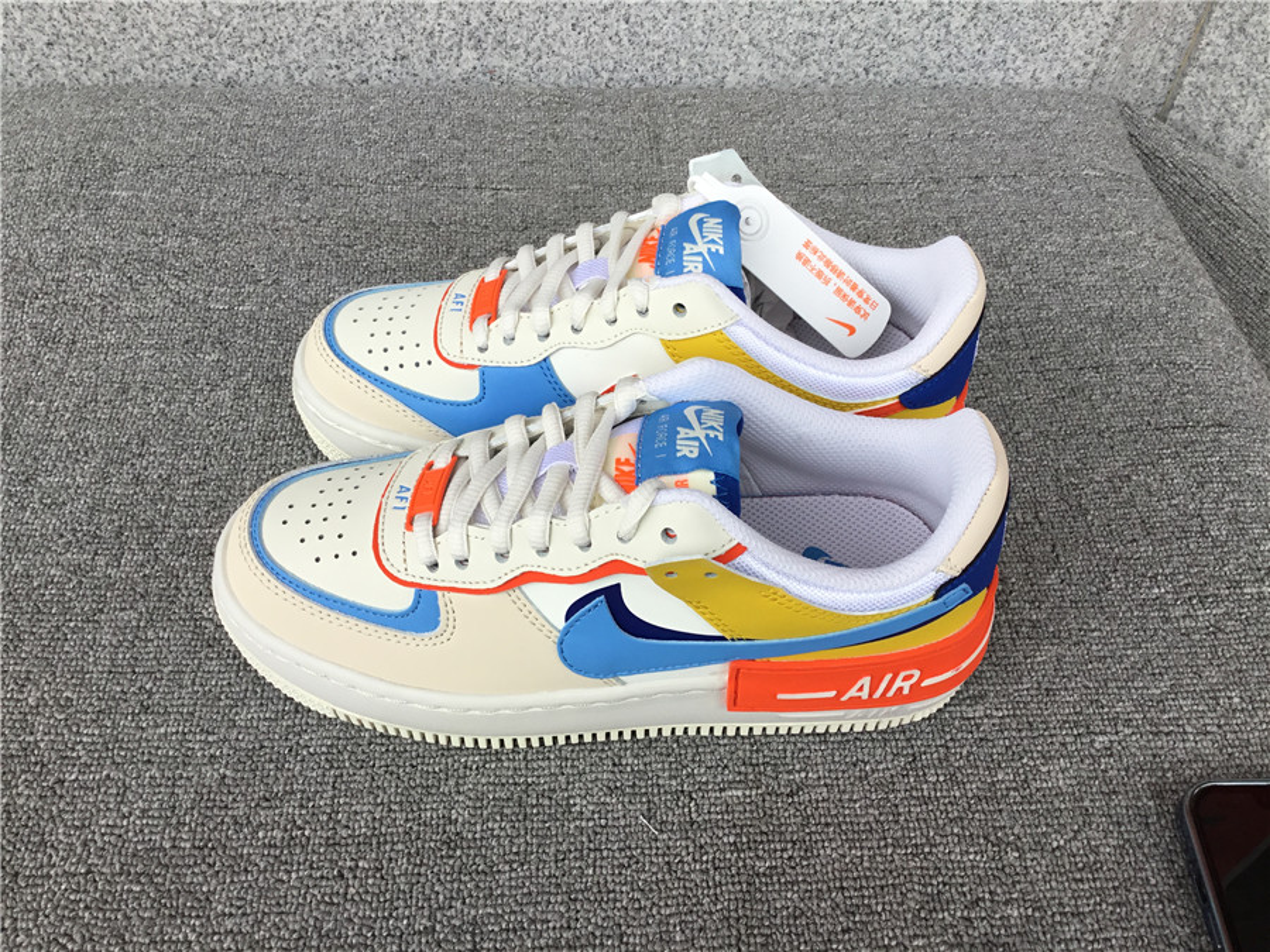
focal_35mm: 31
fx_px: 1137
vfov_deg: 45.4
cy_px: 476
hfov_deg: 58.4
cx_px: 635
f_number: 2.4
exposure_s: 1/100
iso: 25
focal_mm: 3.3
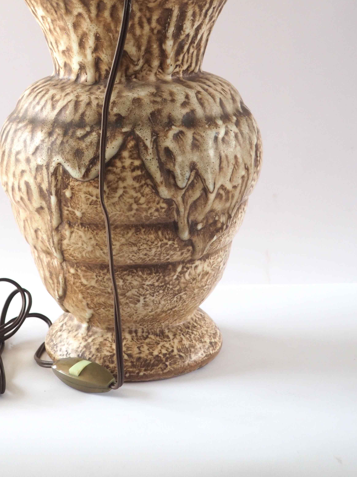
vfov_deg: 26.0
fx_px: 1018
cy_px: 127
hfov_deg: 19.8
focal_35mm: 74
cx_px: 118
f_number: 4.5
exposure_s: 1/60
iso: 1000
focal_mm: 25
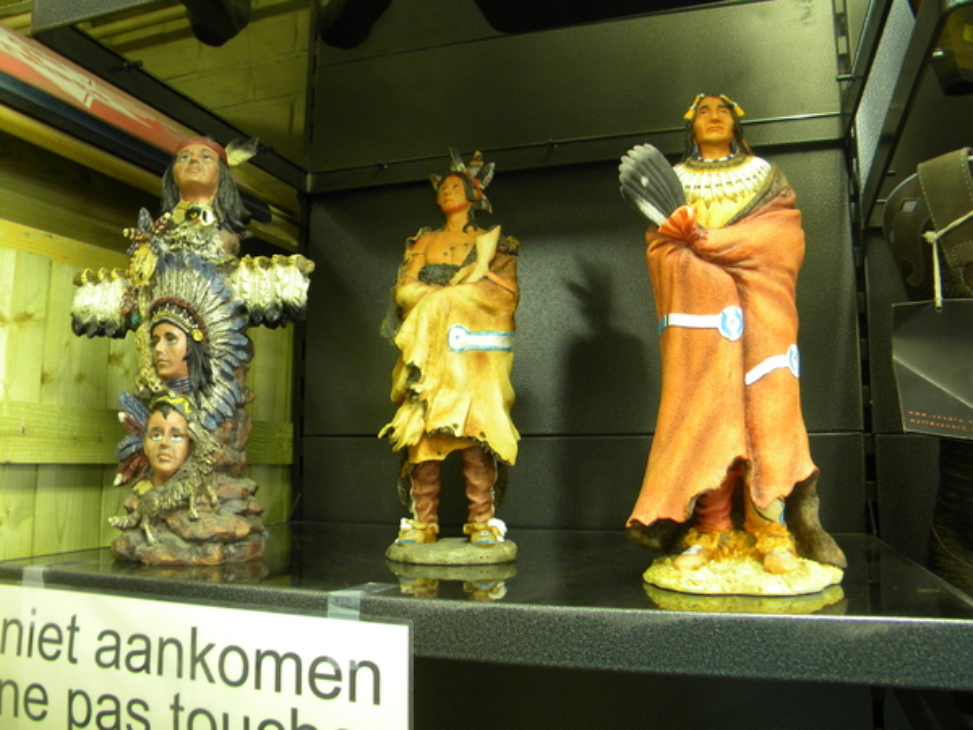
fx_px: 787
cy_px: 365
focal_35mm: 28
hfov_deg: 63.4
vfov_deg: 49.7
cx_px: 486
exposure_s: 1/7.9
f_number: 3.5
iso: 210
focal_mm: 5
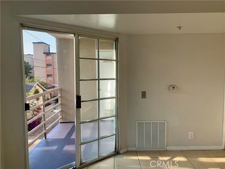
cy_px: 84
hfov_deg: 67.3
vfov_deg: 53.1
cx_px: 112
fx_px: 169
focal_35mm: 26
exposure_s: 1/238
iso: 25
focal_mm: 4.25
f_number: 1.8
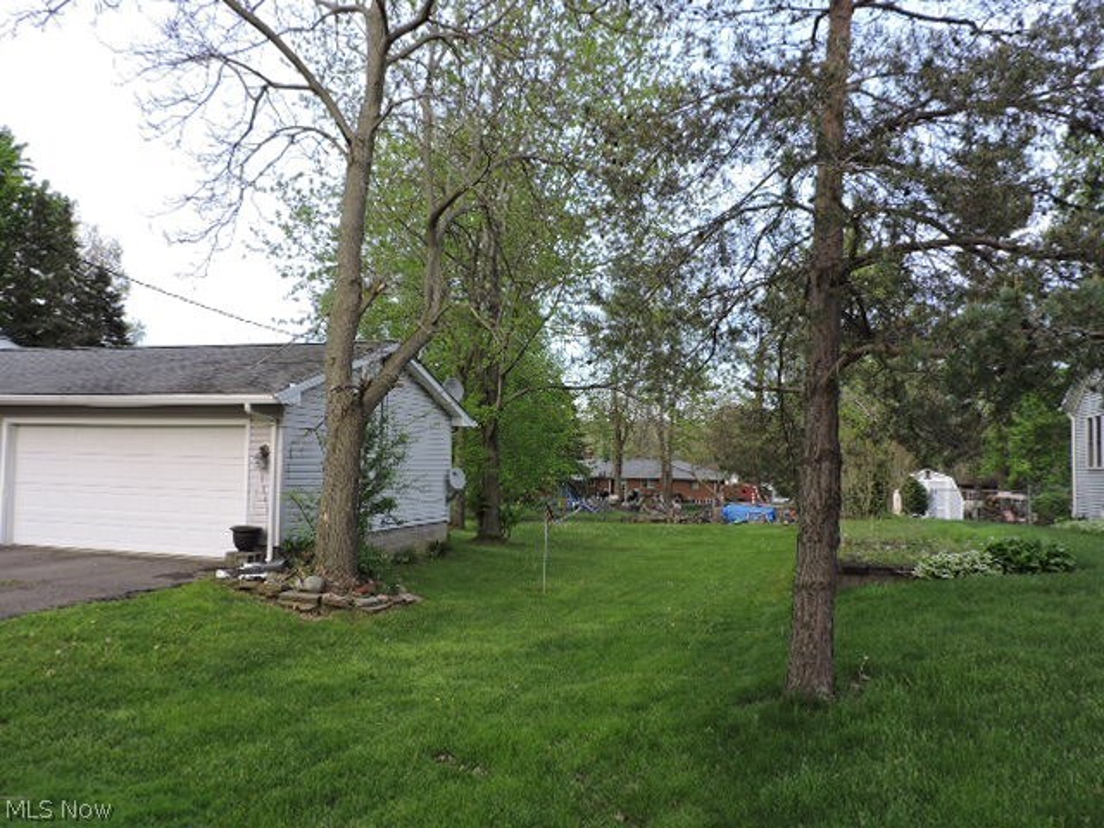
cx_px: 552
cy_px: 414
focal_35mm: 28
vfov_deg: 49.7
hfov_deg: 63.4
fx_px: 893
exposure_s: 1/200
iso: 100
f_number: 3.1
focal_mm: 5
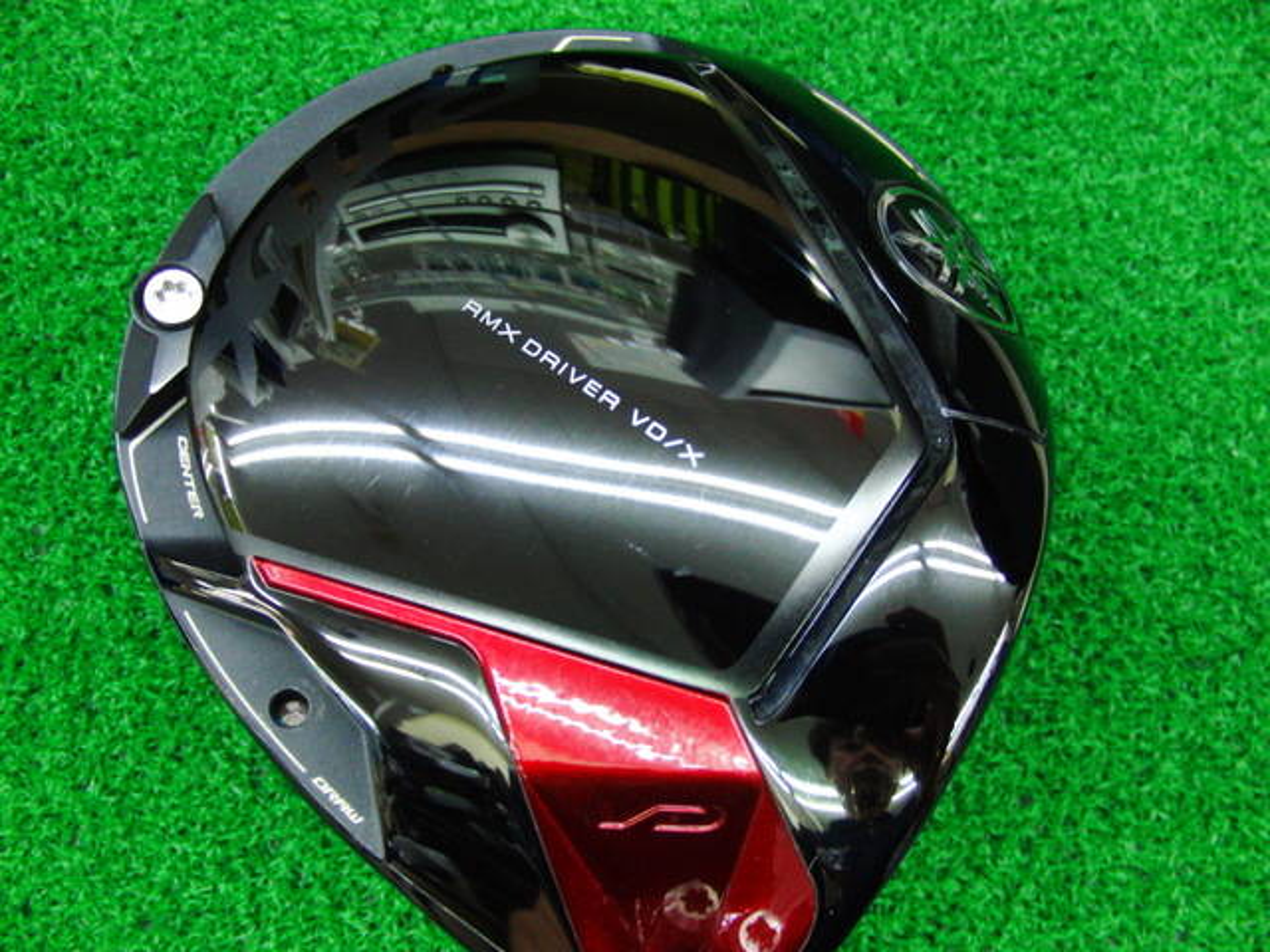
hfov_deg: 50.1
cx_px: 635
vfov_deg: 38.7
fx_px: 1357
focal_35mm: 37
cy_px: 476
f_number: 3.6
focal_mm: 6.42
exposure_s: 1/30
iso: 400
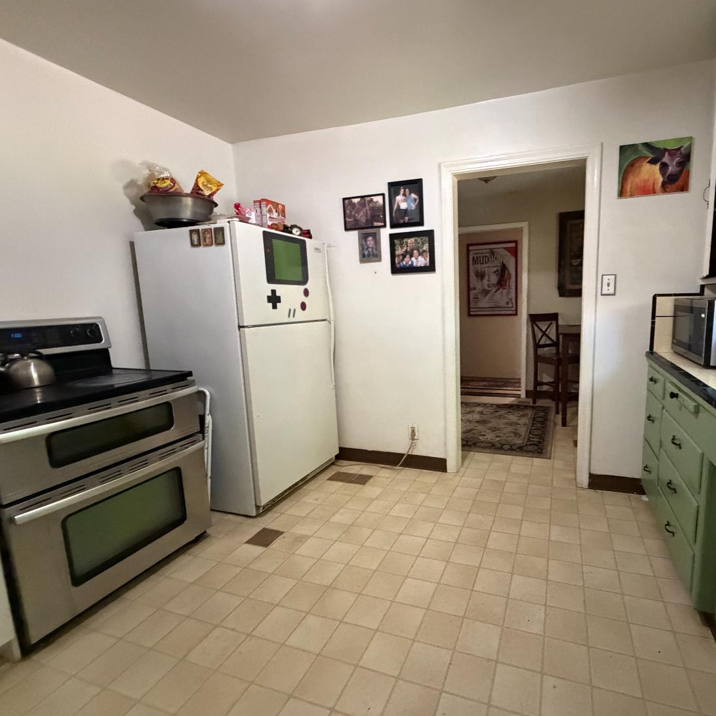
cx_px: 439
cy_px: 358
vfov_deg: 84.0
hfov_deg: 82.7
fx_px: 398
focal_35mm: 17
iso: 1000
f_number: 2.2
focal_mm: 2.22
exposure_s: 1/60
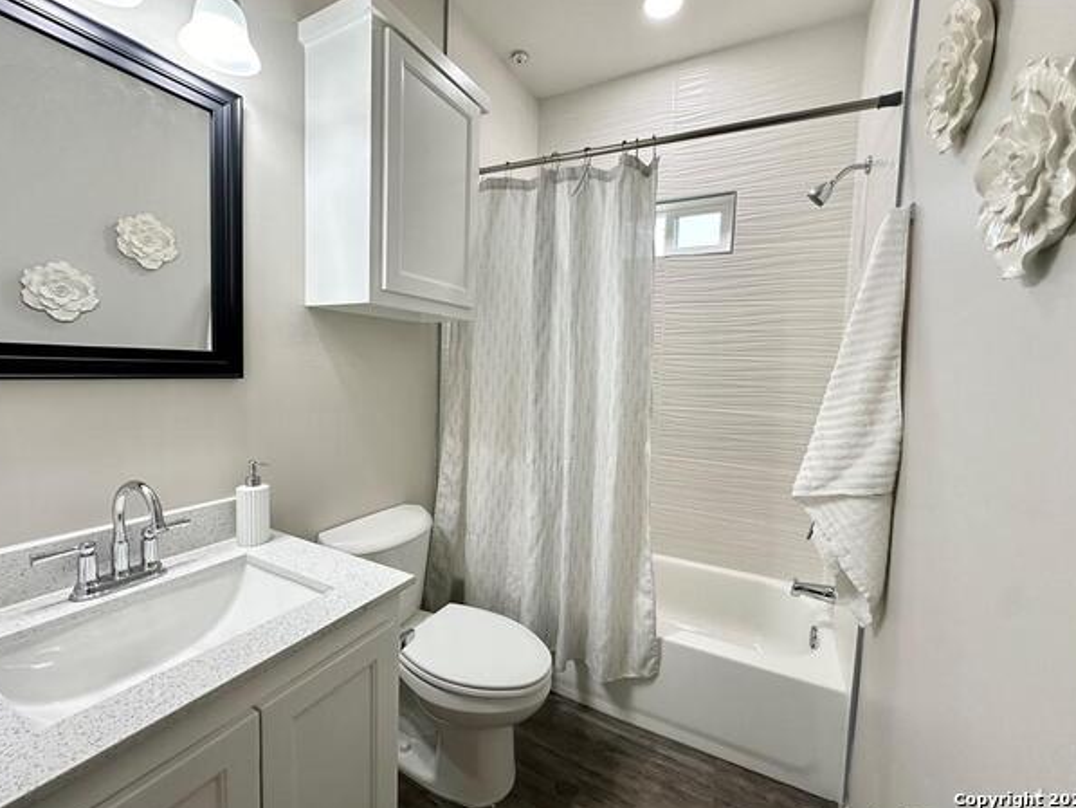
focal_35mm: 15
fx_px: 466
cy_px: 399
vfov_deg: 81.8
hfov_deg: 98.1
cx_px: 521
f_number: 2.2
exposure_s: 1/120
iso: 200
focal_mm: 2.22
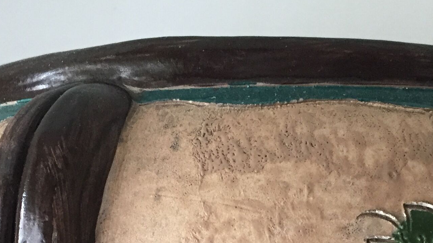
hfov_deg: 26.5
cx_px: 265
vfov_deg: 14.0
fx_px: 918
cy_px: 381
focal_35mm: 80
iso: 200
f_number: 2.2
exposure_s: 1/33
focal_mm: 4.15
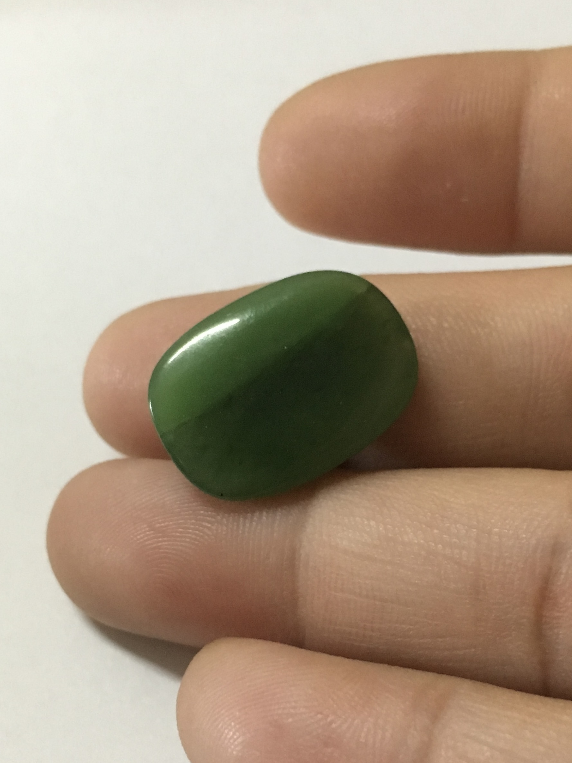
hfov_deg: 48.2
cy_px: 382
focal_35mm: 29
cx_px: 286
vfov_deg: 61.7
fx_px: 639
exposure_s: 1/20
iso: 200
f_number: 2.2
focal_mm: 4.15
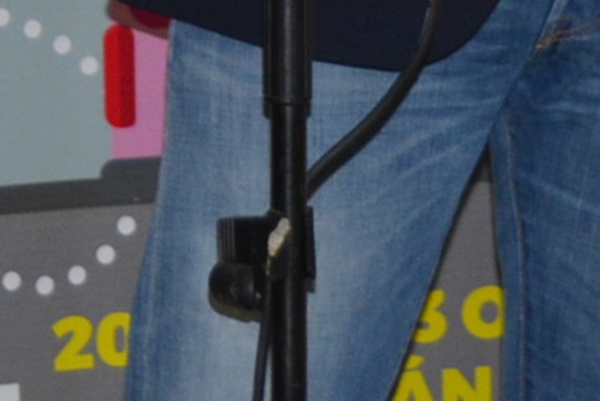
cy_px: -734
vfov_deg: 4.0
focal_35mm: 335
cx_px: 103
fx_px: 5585
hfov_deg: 6.1
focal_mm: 29
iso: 500
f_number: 4.2
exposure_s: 1/60
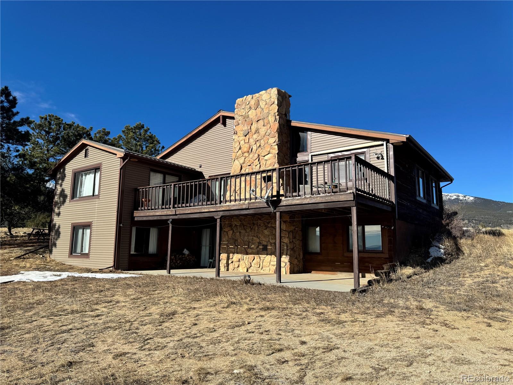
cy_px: 192
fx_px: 356
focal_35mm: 24
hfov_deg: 71.6
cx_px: 256
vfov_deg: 56.8
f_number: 1.78
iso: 80
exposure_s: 1/4608
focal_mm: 6.76
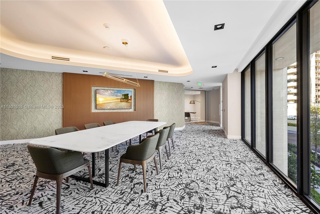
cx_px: 160
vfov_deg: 81.3
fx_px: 124
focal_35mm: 14
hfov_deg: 104.2
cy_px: 107
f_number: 8
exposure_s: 1/5
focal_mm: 14
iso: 320
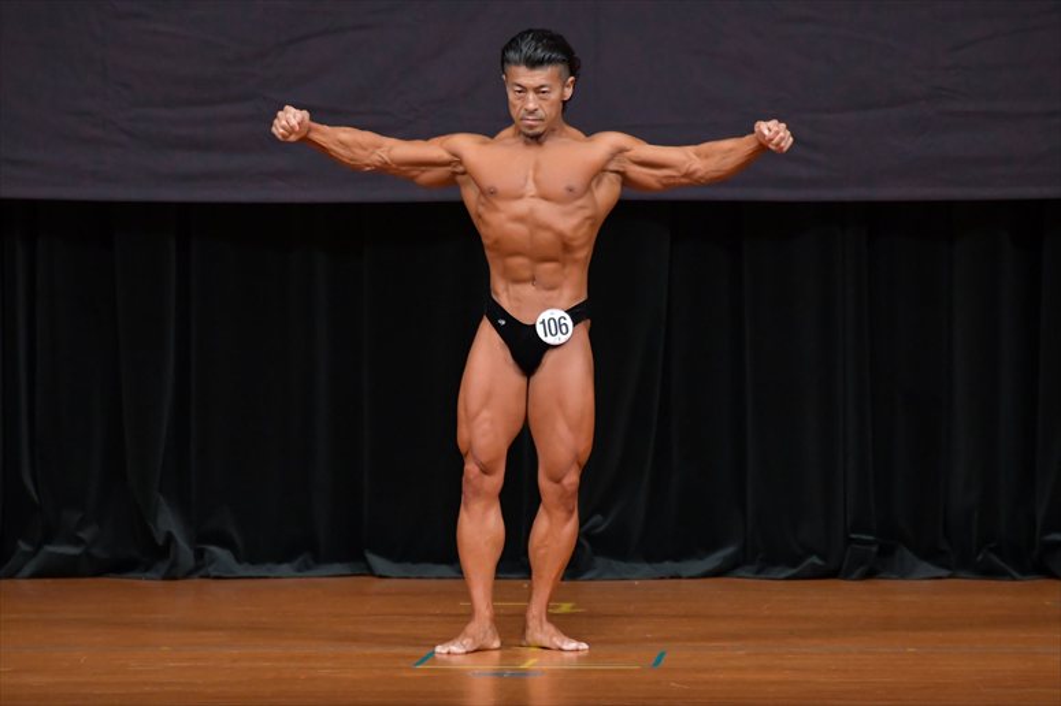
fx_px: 8837
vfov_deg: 4.6
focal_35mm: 300
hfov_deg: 6.9
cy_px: 353
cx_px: 530
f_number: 5.6
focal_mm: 200
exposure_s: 1/400
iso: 4000
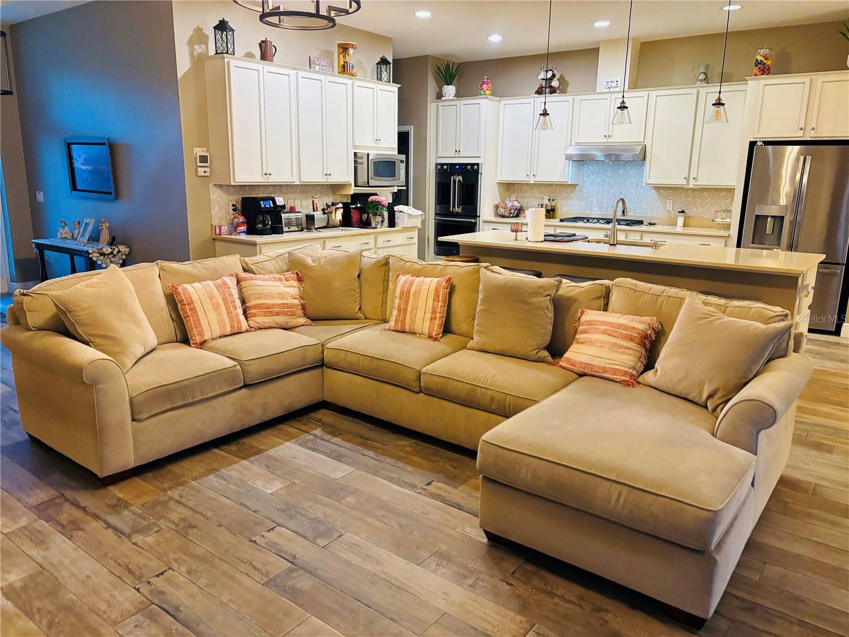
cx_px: 424
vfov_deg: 53.1
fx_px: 638
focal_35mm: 26
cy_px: 318
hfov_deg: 67.3
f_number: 1.6
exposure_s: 1/60
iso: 500
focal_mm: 5.96
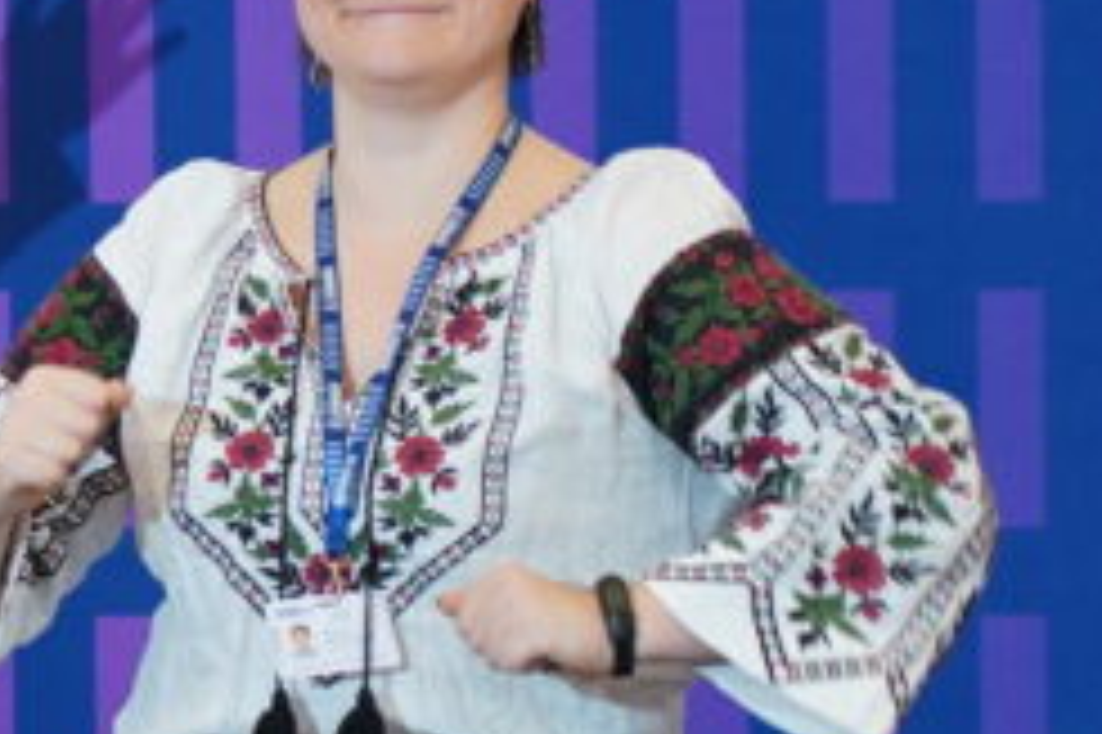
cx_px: -747
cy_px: 493
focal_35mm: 439
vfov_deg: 3.1
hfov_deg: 4.7
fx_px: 13429
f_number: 4
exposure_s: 1/100
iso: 2500
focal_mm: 105
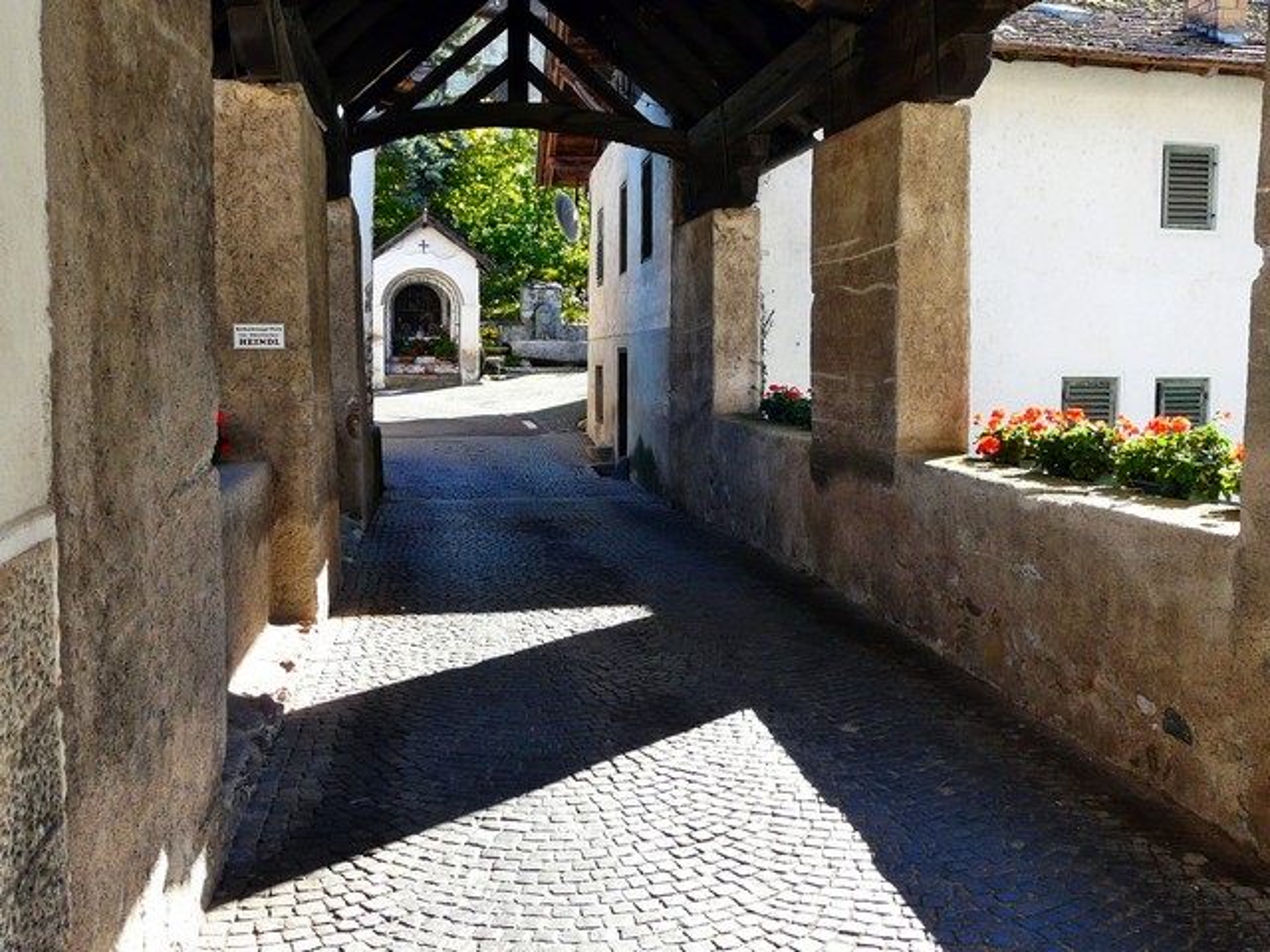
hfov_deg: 51.4
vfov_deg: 39.7
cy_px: 476
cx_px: 635
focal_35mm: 36
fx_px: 1321
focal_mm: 4.6
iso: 100
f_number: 4
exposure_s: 1/100
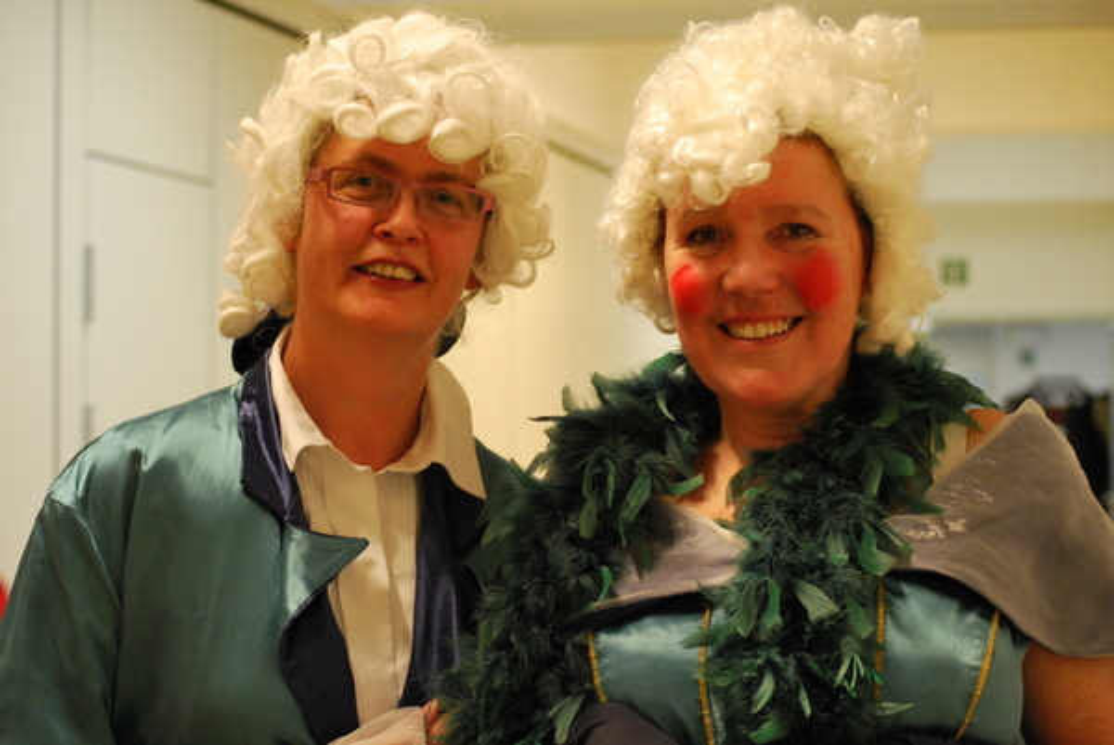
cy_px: 372
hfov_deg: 24.6
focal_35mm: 82
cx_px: 557
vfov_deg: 16.6
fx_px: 2555
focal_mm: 55
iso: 800
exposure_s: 1/20
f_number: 4
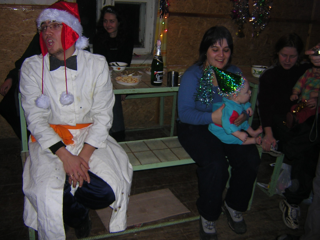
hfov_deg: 51.4
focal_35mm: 36
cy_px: 120
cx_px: 160
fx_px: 333
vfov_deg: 39.7
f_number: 2.6
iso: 100
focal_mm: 4.7
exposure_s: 1/60.1
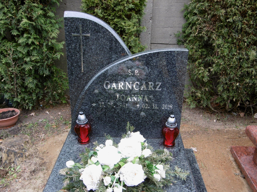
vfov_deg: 37.7
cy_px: 96
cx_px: 128
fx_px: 282
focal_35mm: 38
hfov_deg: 49.0
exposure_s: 1/80
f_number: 3.7
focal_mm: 6.8
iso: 100
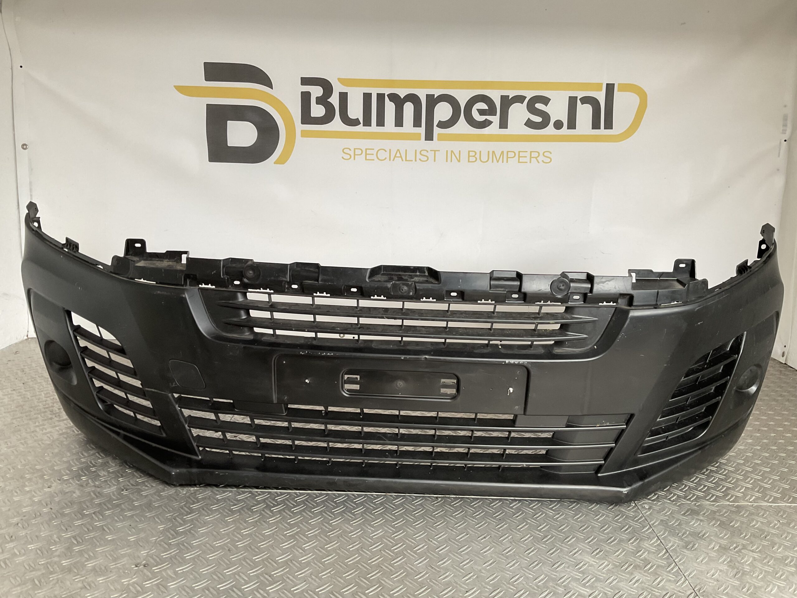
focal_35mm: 29
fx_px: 668
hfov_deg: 61.7
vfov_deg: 48.2
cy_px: 299
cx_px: 398
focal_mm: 3
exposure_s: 1/50
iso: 40
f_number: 1.8
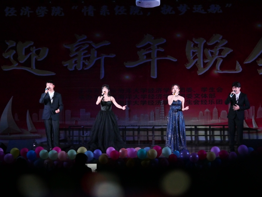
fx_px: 757
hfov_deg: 19.6
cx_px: 131
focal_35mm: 100
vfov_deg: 14.8
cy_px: 98
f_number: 4.2
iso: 3200
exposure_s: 1/320
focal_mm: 50
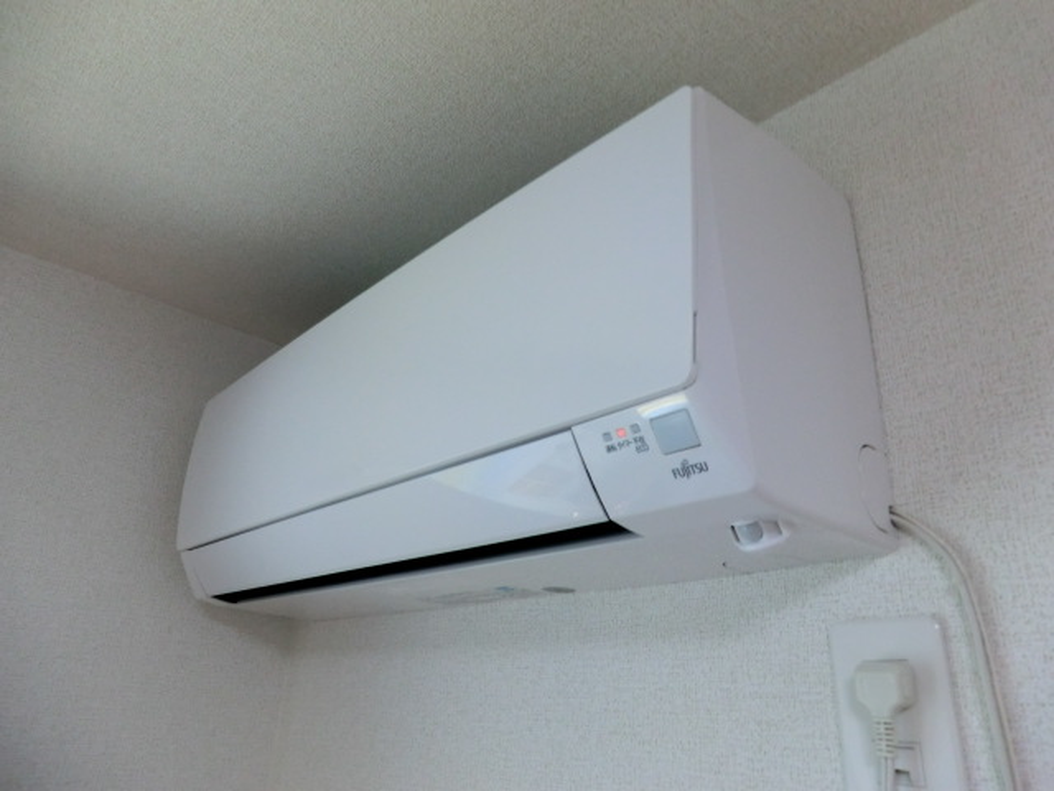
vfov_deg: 56.8
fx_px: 731
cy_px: 396
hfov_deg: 71.6
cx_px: 527
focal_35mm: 24
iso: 200
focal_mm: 4.3
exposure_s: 1/60
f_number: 3.2
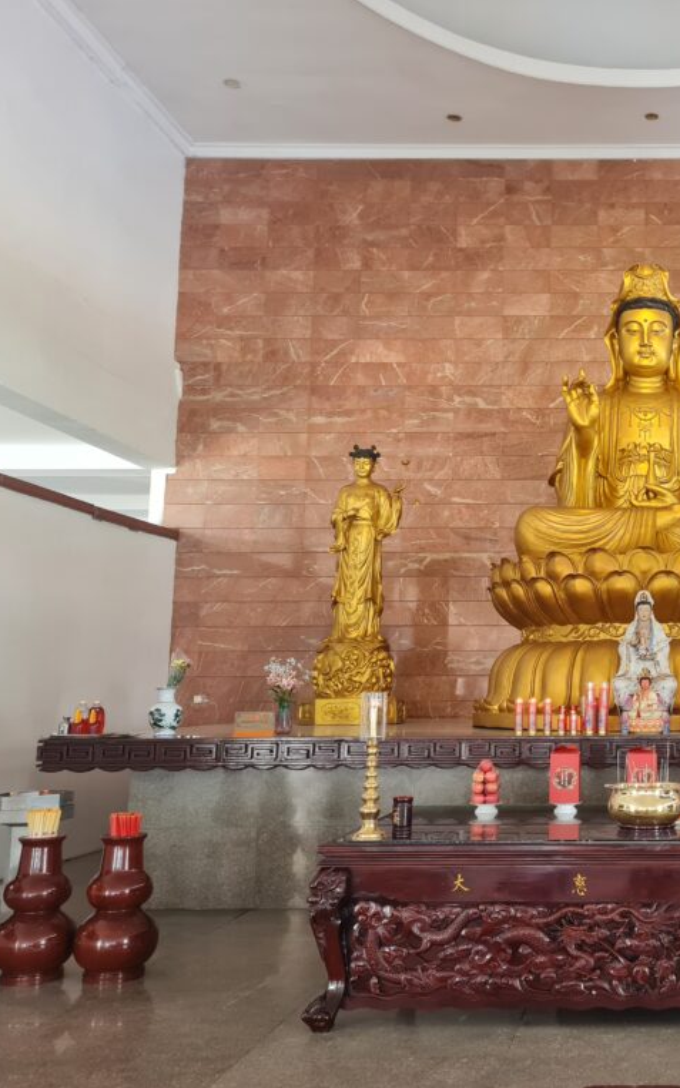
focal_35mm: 37
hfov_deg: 32.3
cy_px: 545
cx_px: 647
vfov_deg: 52.7
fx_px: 1097
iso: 320
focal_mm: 5.4
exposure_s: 1/50
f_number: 1.8
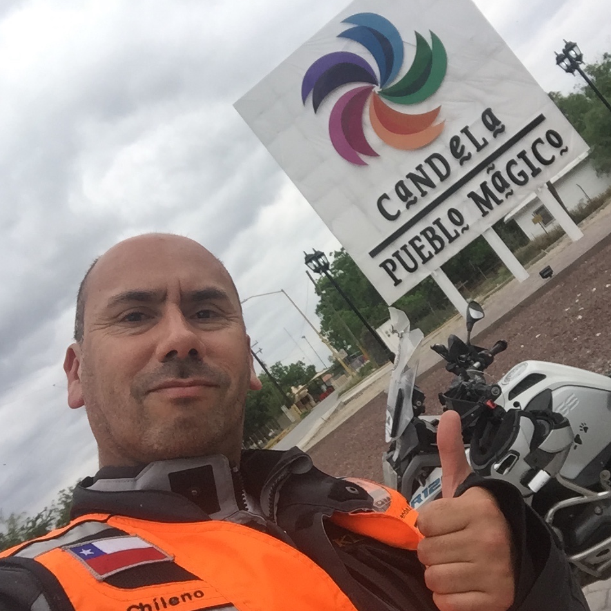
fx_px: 739
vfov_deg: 44.9
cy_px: 306
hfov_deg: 44.7
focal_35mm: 37
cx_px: 371
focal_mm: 2.65
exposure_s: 1/1433
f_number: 2.2
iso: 32
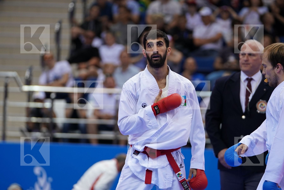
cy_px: 95
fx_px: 2114
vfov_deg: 5.1
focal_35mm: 268
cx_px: 142
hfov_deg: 7.7
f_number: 2.8
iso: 1000
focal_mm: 179
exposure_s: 1/1000
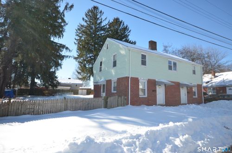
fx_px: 135
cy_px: 76
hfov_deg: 81.3
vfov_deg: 59.3
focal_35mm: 21
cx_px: 116
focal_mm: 14
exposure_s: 1/250
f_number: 8
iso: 140
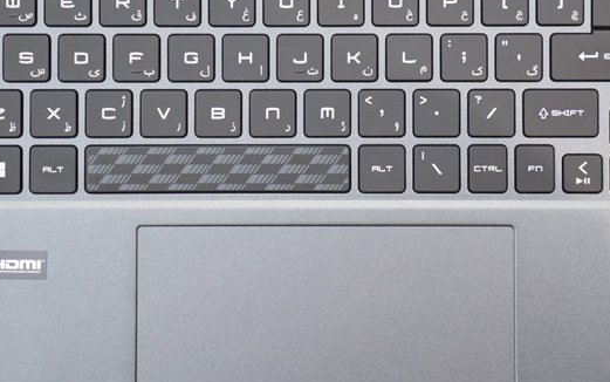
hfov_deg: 15.8
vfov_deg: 9.9
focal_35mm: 132
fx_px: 2195
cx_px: 321
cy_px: 122
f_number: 4.8
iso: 1250
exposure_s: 1/30
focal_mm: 50
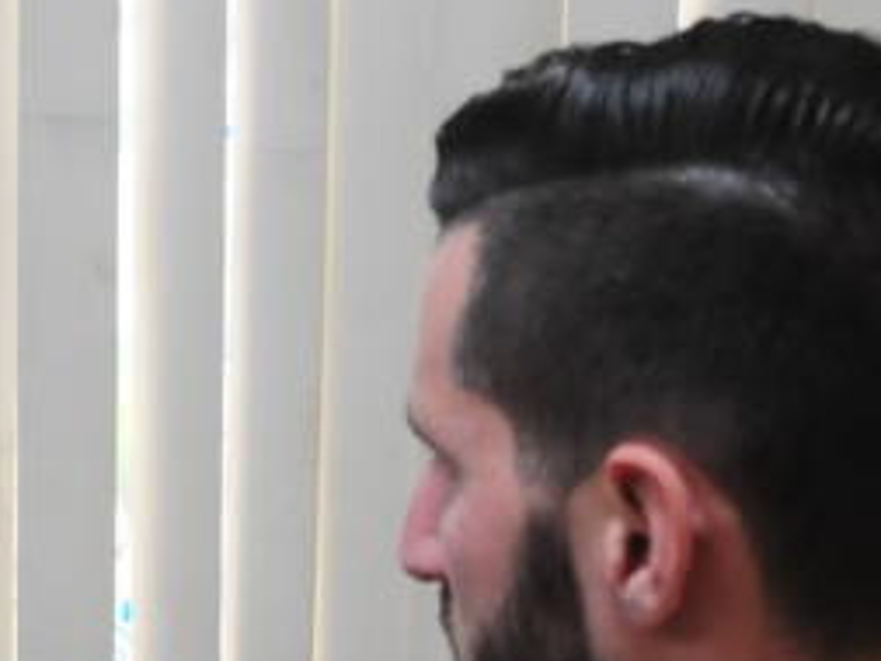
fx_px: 2674
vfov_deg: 13.9
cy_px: 696
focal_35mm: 105
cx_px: -261
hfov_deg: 17.6
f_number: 3.5
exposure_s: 1/60
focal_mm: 18
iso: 800
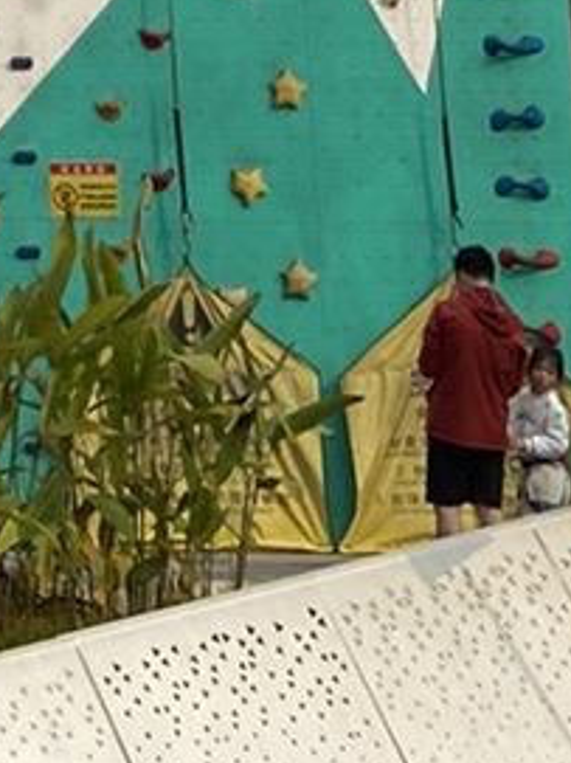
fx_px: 4226
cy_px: -1273
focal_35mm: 192
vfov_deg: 9.0
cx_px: -540
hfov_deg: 7.4
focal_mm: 4.25
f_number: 1.8
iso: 32
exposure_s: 1/2463
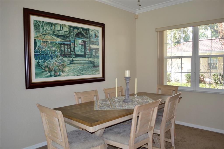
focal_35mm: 27
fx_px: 168
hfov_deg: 67.4
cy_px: 74
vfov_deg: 47.9
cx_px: 112
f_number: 3.5
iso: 100
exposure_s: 1/40
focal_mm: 18
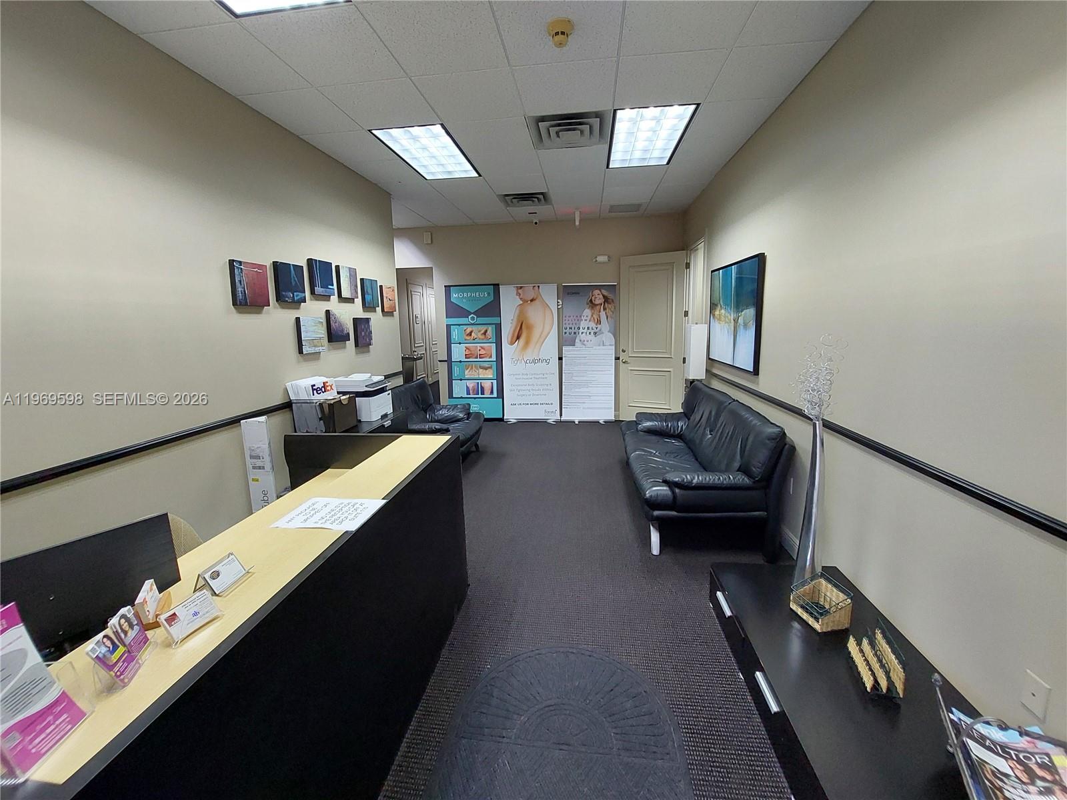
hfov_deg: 106.2
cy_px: 400
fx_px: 401
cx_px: 534
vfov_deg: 89.9
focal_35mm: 13
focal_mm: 1.74
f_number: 2.2
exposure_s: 1/60
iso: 200
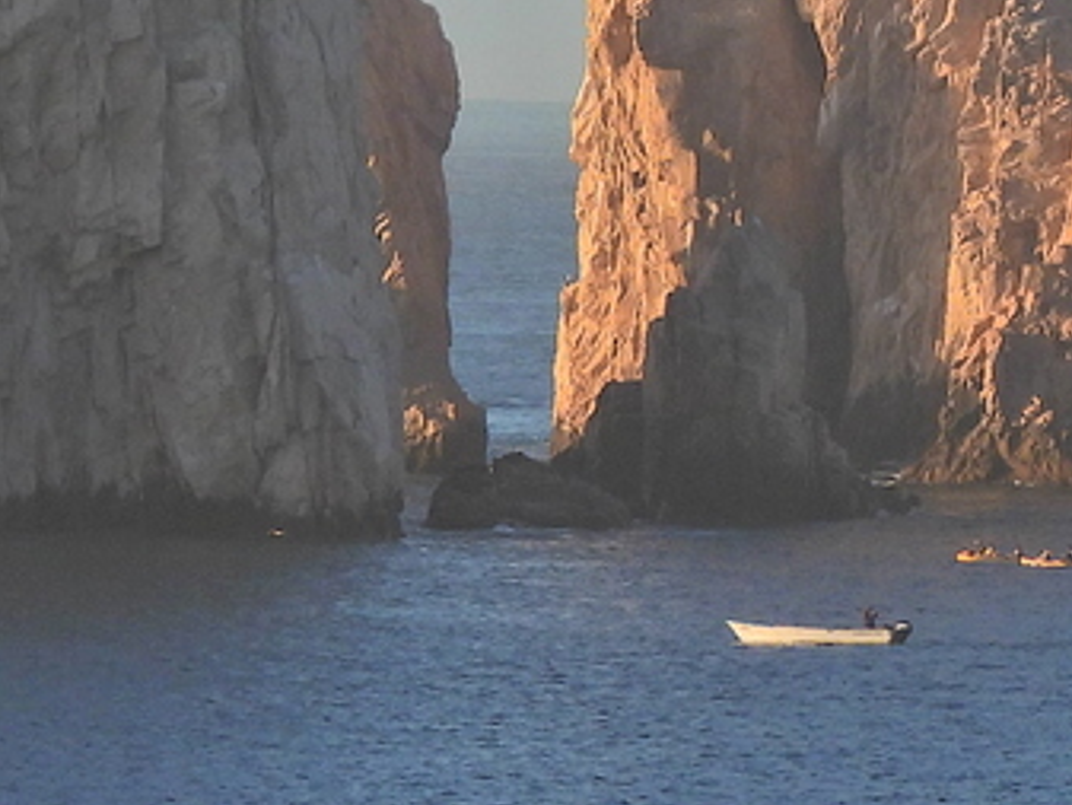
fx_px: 19982
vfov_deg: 2.3
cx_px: 1066
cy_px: -13
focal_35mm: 645
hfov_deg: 3.1
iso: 100
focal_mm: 30.3
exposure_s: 1/500
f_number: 4.5
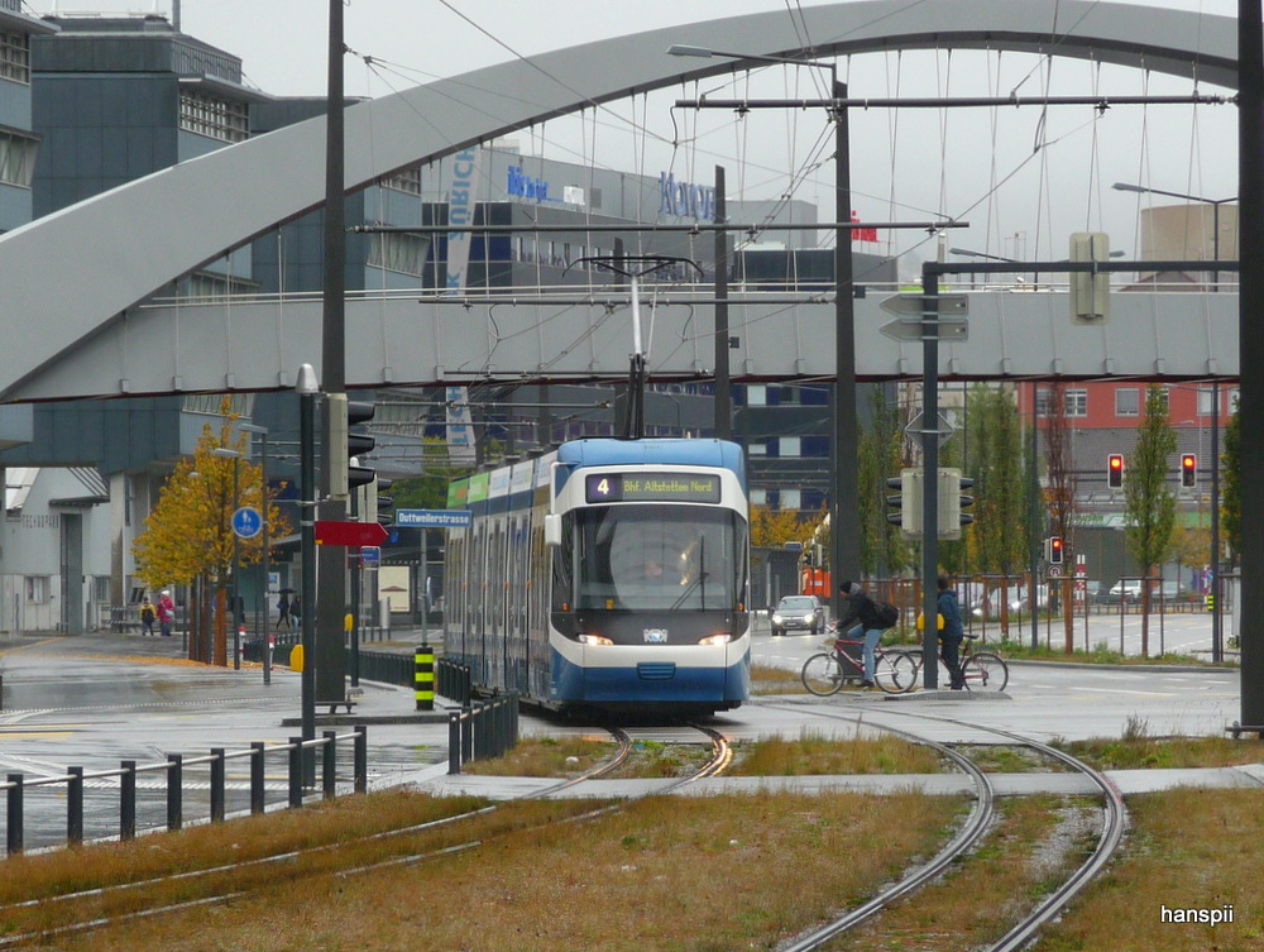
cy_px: 476
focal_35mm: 170
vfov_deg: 8.8
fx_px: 6216
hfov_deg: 11.6
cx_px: 632
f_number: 4.8
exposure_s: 1/60
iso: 125
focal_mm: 29.1
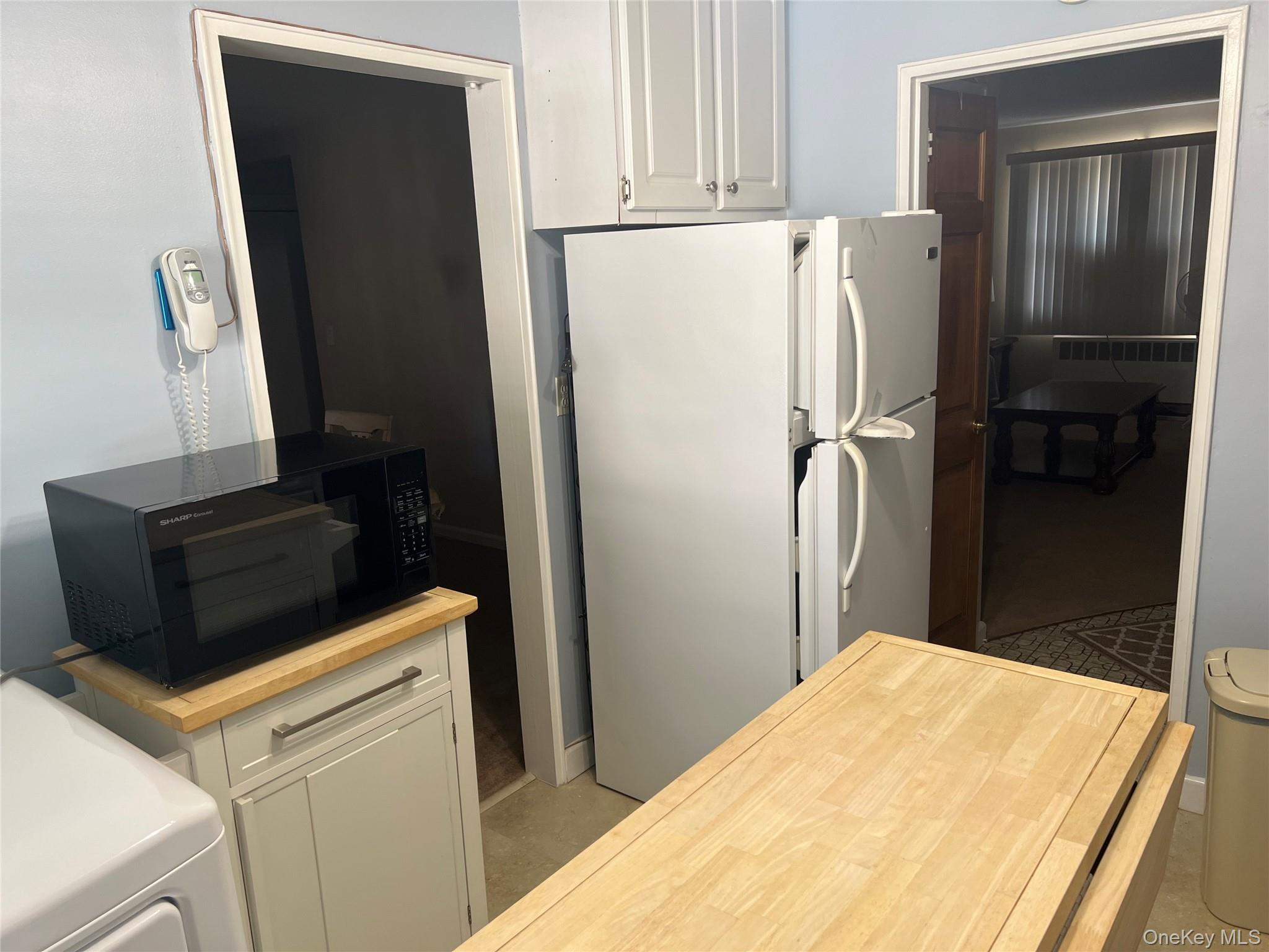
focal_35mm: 26
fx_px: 953
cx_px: 634
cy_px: 476
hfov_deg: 67.3
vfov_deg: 53.1
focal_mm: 5.7
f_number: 1.5
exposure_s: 1/60
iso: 64
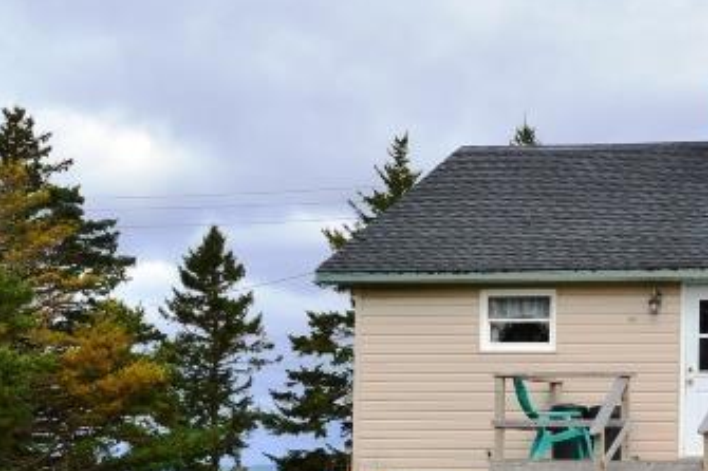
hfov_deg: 18.1
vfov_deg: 12.4
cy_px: 404
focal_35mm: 110
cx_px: 725
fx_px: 2162
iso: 400
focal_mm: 24
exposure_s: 1/320
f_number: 10
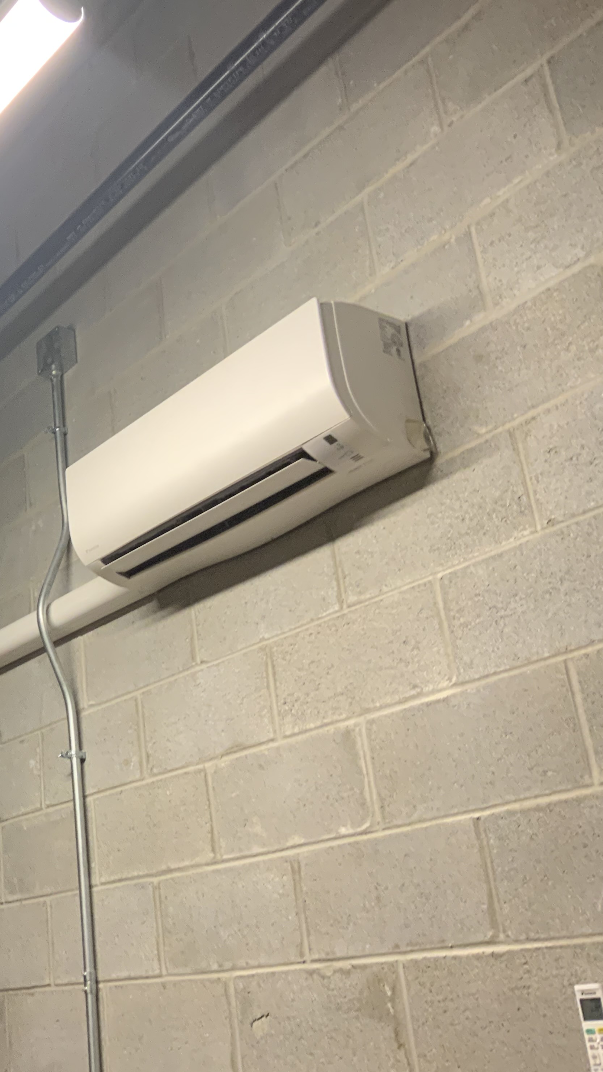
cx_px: -110
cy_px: 535
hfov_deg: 25.1
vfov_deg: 47.4
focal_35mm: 43
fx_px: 1223
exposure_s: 1/60
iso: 100
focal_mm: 3
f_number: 1.8
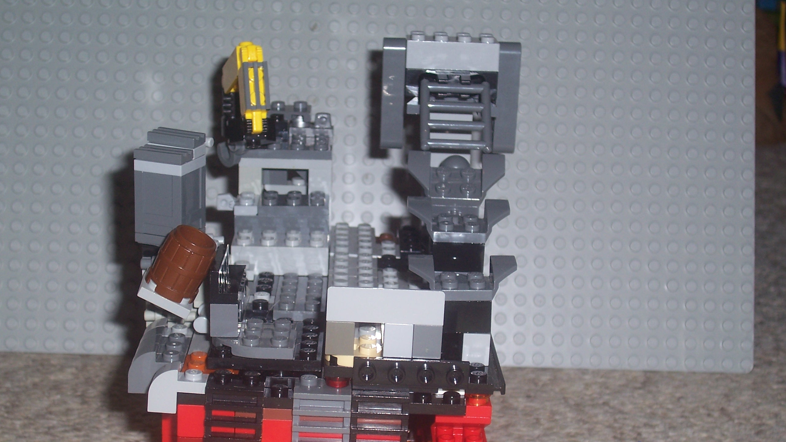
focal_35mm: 72
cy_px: 271
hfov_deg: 29.4
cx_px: 393
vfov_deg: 16.7
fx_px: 1501
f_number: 4
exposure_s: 1/90
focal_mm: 10.8
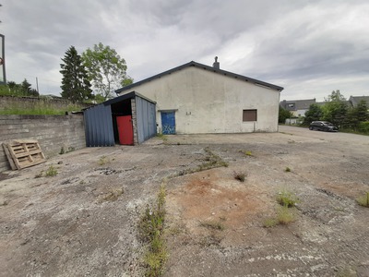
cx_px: 184
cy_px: 138
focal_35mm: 13
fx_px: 139
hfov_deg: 106.2
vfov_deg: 89.9
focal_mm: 1.42
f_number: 2.2
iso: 40
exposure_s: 1/805
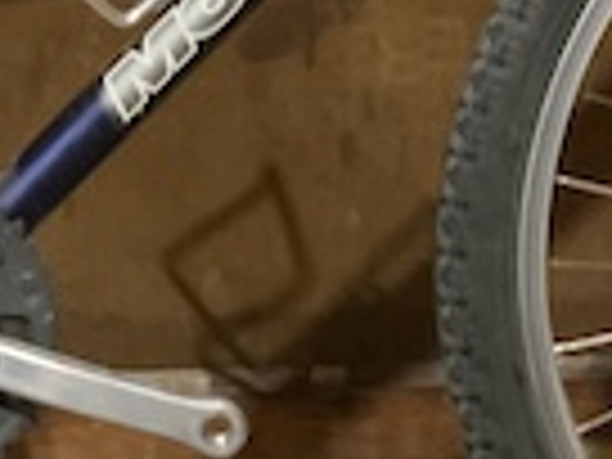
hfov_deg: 11.5
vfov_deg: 8.6
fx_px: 3023
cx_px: 36
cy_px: 18
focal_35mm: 171
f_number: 1.8
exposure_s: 1/30
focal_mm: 3
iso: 500
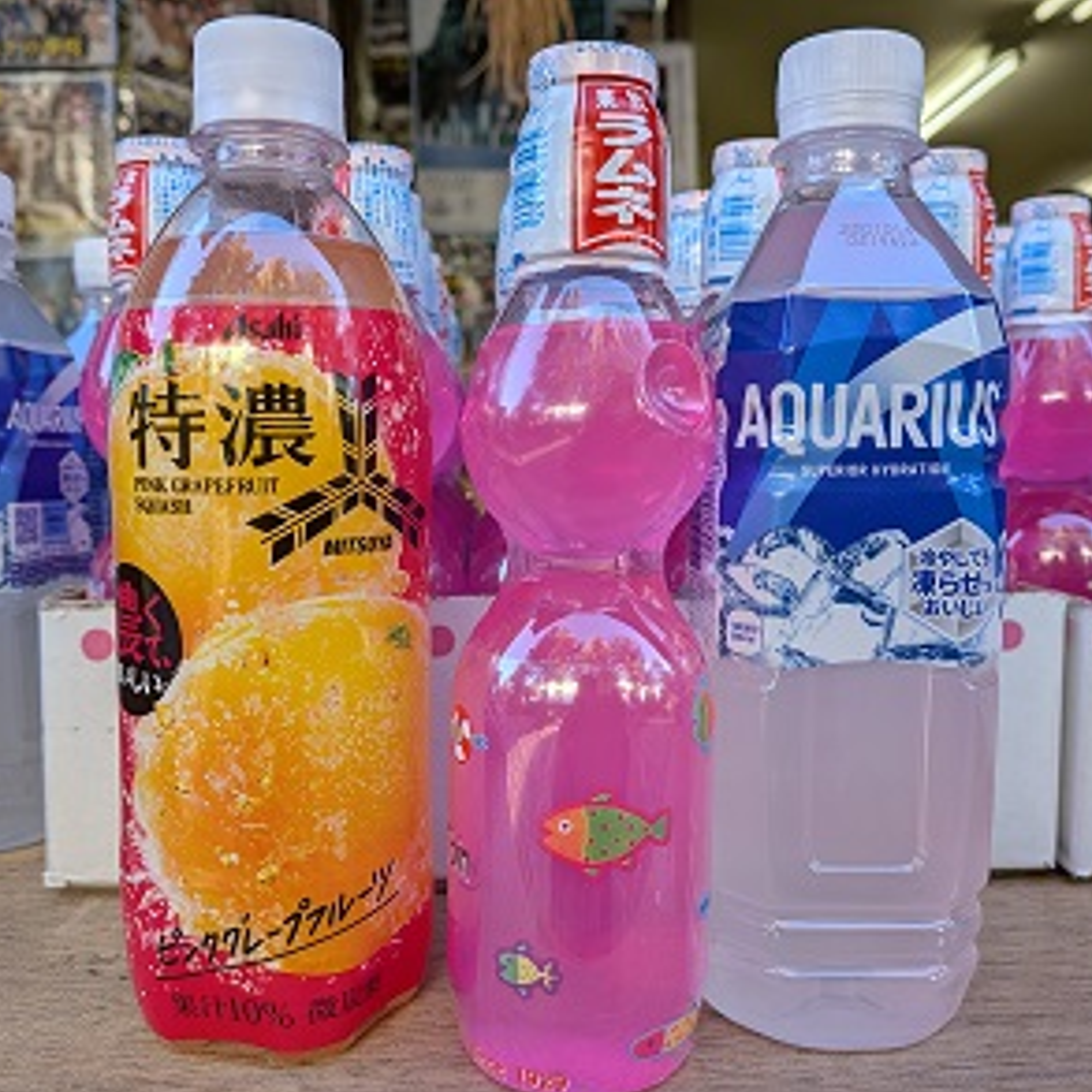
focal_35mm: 29
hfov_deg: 55.6
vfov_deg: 55.6
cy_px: 555
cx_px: 522
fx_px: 1035
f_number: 1.7
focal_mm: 4.53
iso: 27
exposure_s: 1/659
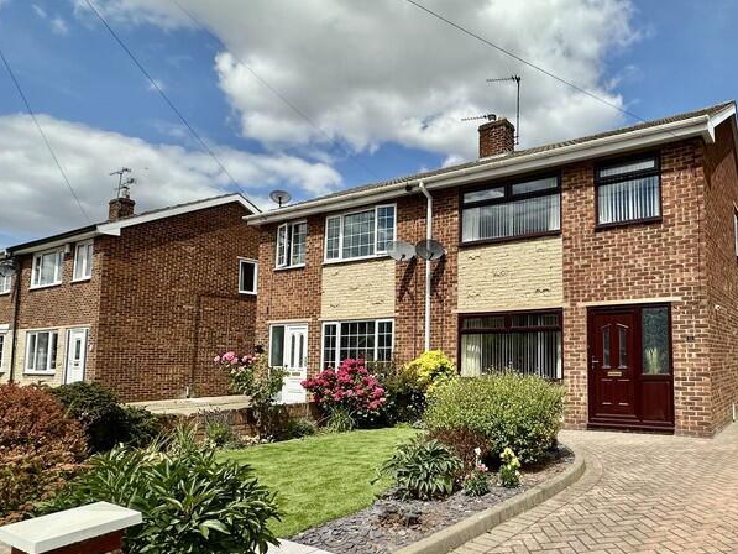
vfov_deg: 56.6
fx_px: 512
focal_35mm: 24
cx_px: 545
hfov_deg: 67.5
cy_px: 315
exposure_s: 1/2257
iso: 50
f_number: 2.2
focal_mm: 2.22
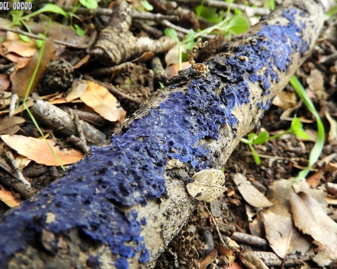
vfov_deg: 45.8
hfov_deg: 55.6
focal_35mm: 32
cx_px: 168
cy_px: 137
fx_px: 319
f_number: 3.5
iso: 800
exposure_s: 1/100
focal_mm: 5.4
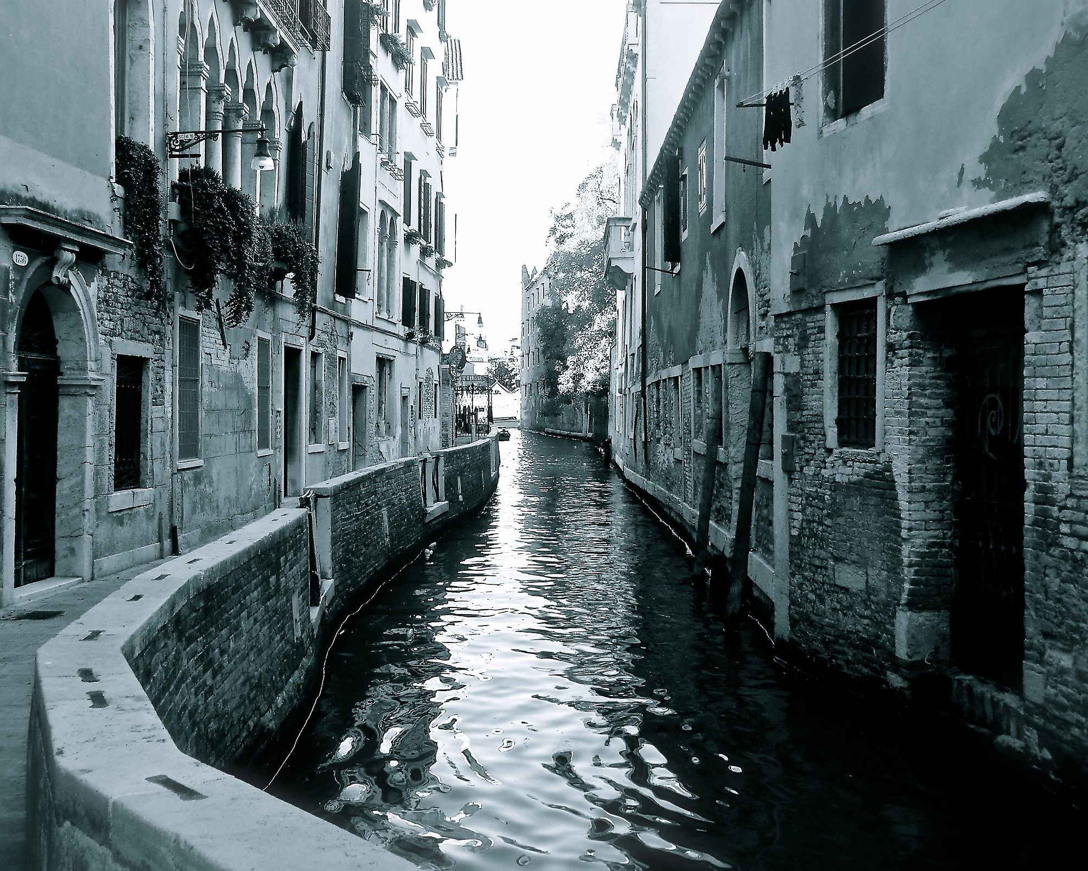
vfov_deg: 37.3
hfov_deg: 45.8
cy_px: 403
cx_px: 513
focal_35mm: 40
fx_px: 1288
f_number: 3.6
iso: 64
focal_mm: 6.1
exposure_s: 1/80
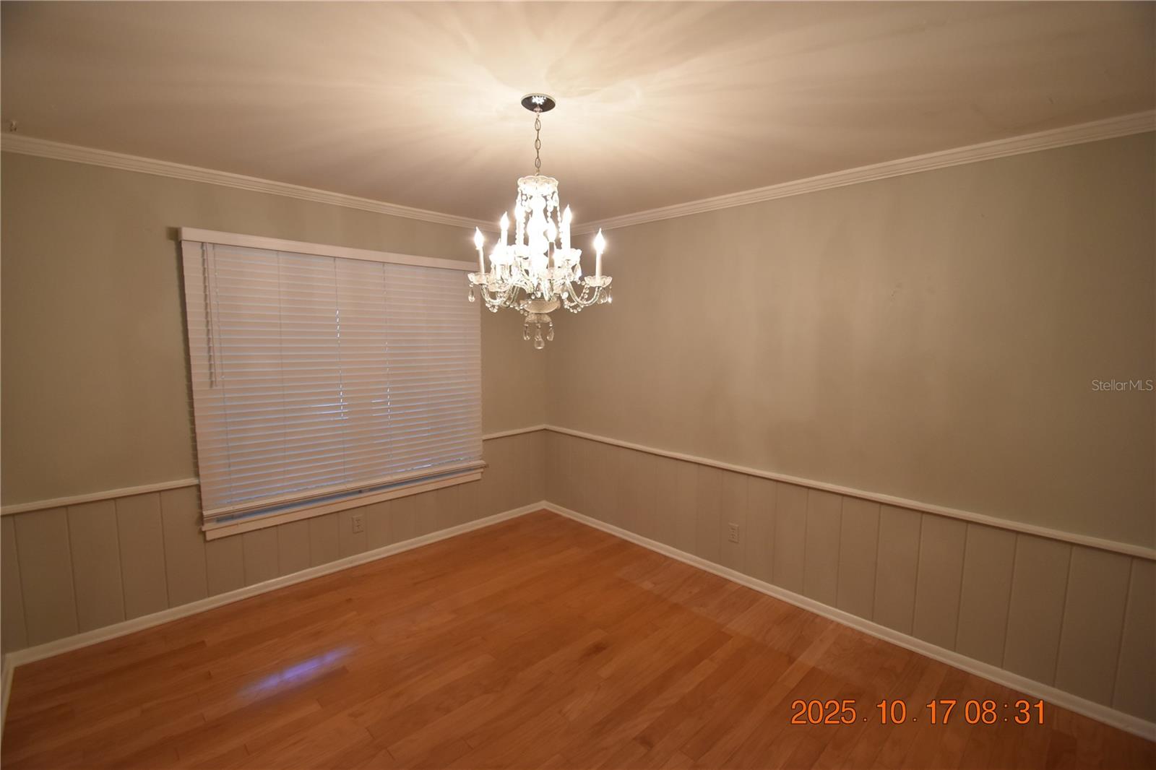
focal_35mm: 15
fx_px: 482
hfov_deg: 100.4
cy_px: 385
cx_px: 578
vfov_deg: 77.3
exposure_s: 1/60
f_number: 3.5
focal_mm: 10
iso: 800
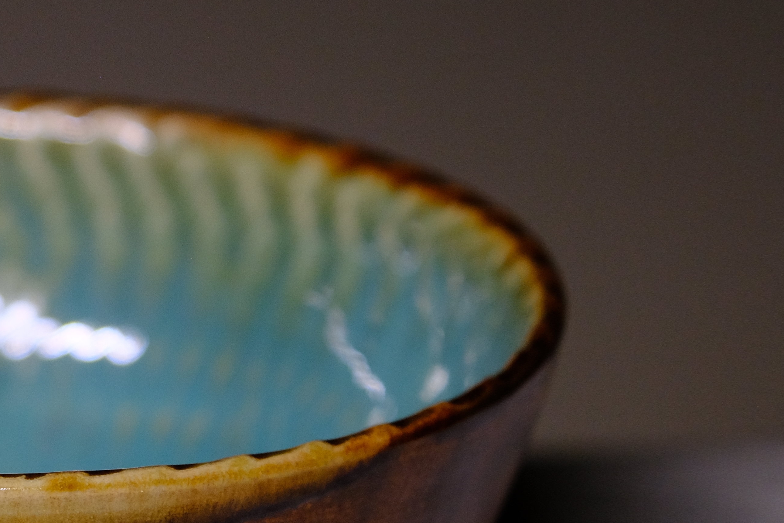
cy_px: 439
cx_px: -11
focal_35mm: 290
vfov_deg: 4.7
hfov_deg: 7.1
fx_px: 6315
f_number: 4
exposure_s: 1/200
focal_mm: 80
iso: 1000
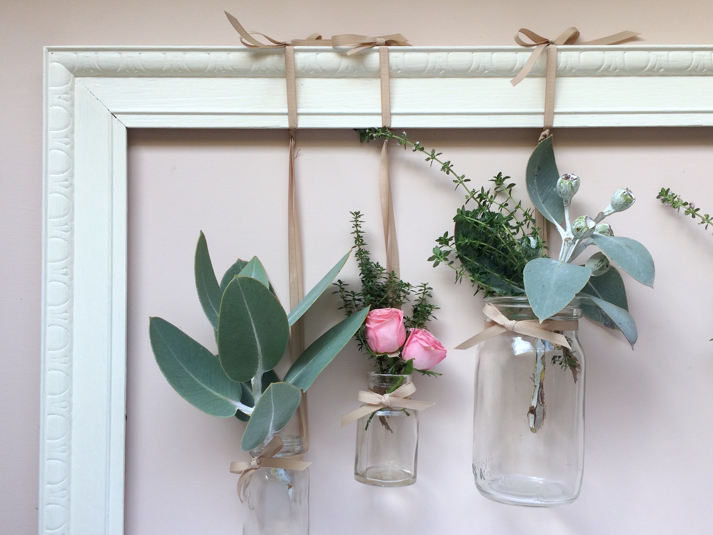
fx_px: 680
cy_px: 300
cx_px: 394
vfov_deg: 42.9
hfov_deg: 55.2
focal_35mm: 33
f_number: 2.2
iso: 32
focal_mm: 4.15
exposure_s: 1/100
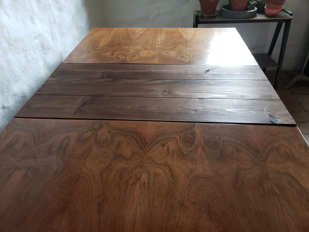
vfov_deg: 53.1
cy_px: 116
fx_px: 232
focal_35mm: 26
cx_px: 154
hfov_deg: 67.3
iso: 250
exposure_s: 1/33
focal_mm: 4.3
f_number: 2.4
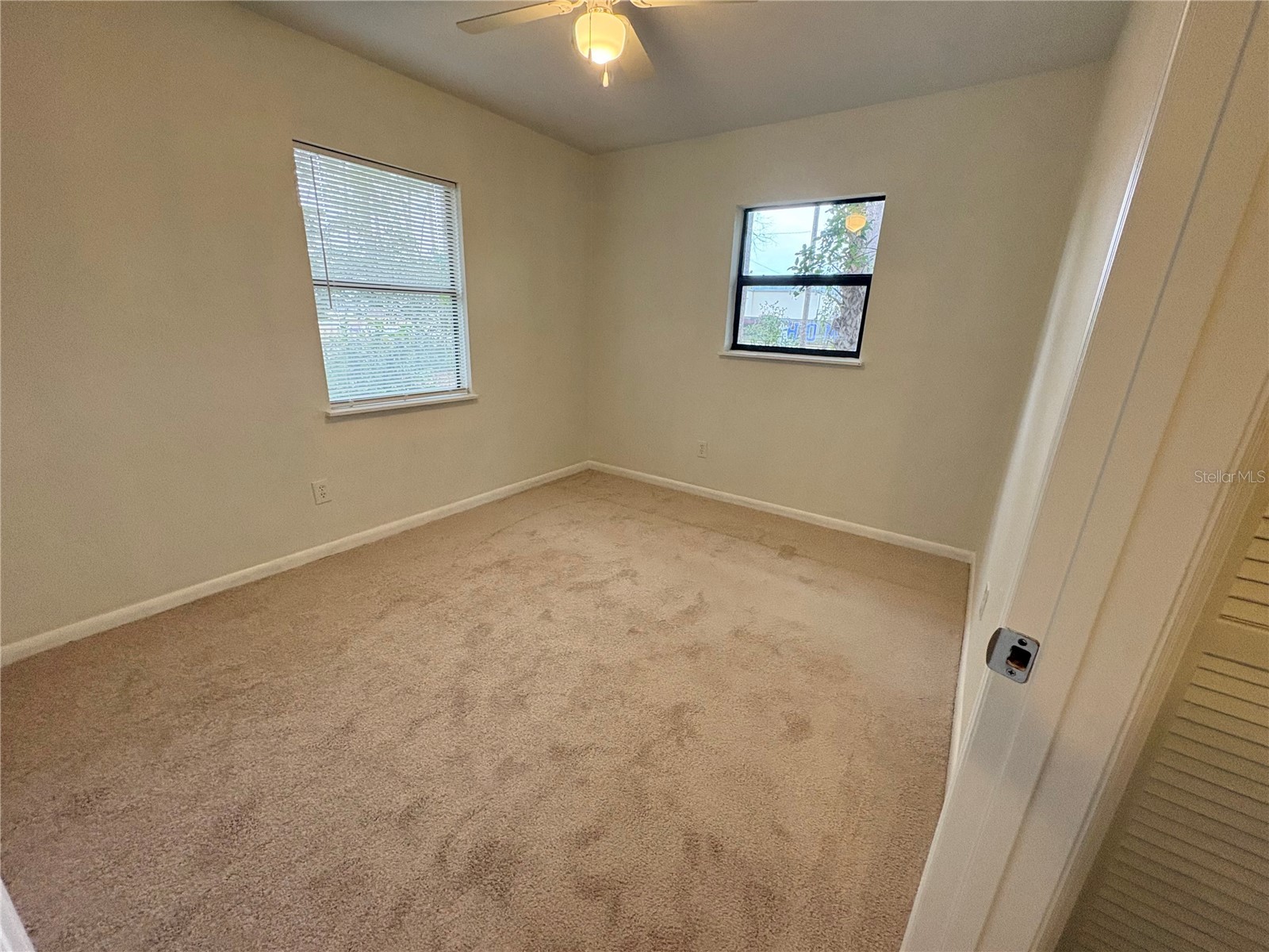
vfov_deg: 85.7
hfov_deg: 102.1
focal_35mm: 14
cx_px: 634
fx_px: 513
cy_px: 476
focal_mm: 2.22
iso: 400
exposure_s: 1/120
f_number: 2.2
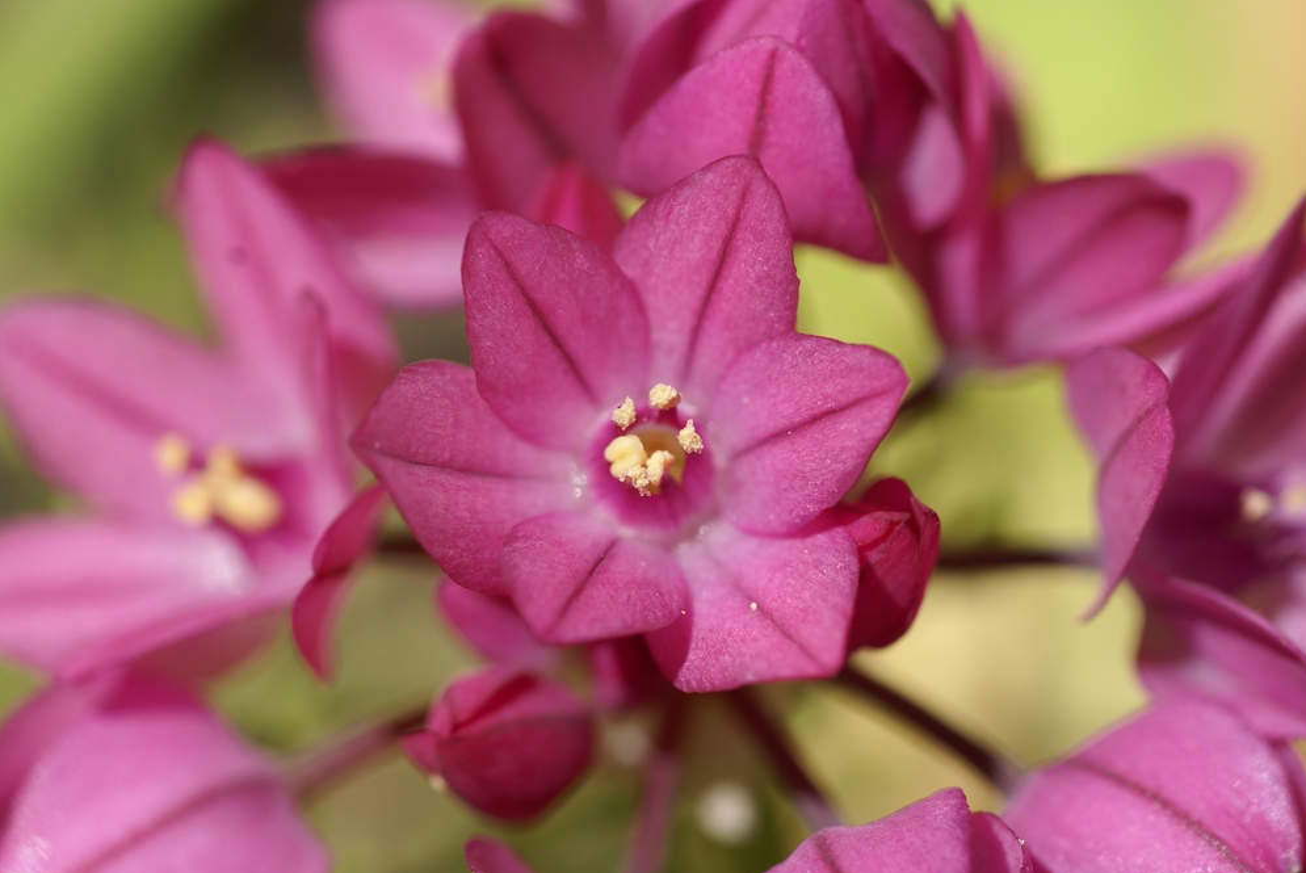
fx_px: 5046
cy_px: 448
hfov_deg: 14.7
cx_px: 671
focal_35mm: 139
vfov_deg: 9.9
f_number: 7.1
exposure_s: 1/200
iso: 100
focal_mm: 90
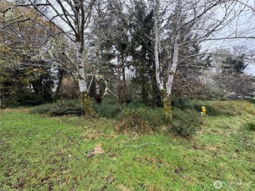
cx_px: 128
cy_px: 96
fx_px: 103
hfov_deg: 102.1
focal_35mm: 14
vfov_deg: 85.7
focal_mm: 2.22
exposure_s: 1/99
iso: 160
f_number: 2.2
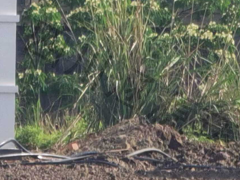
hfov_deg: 2.5
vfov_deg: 1.9
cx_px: -222
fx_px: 5379
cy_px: 5
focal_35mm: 776
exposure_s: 1/587
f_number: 3.4
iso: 50
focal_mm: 14.46
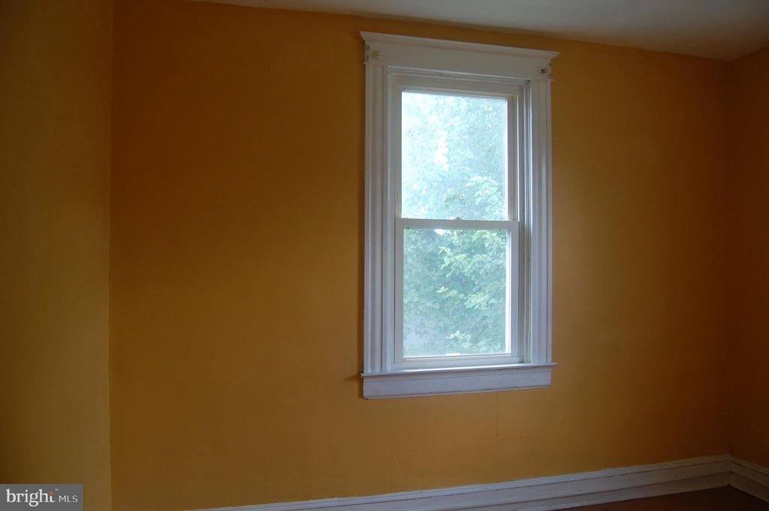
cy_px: 256
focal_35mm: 27
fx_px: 576
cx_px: 384
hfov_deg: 67.4
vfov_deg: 47.9
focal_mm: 18
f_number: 4.5
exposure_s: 1/60
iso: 400
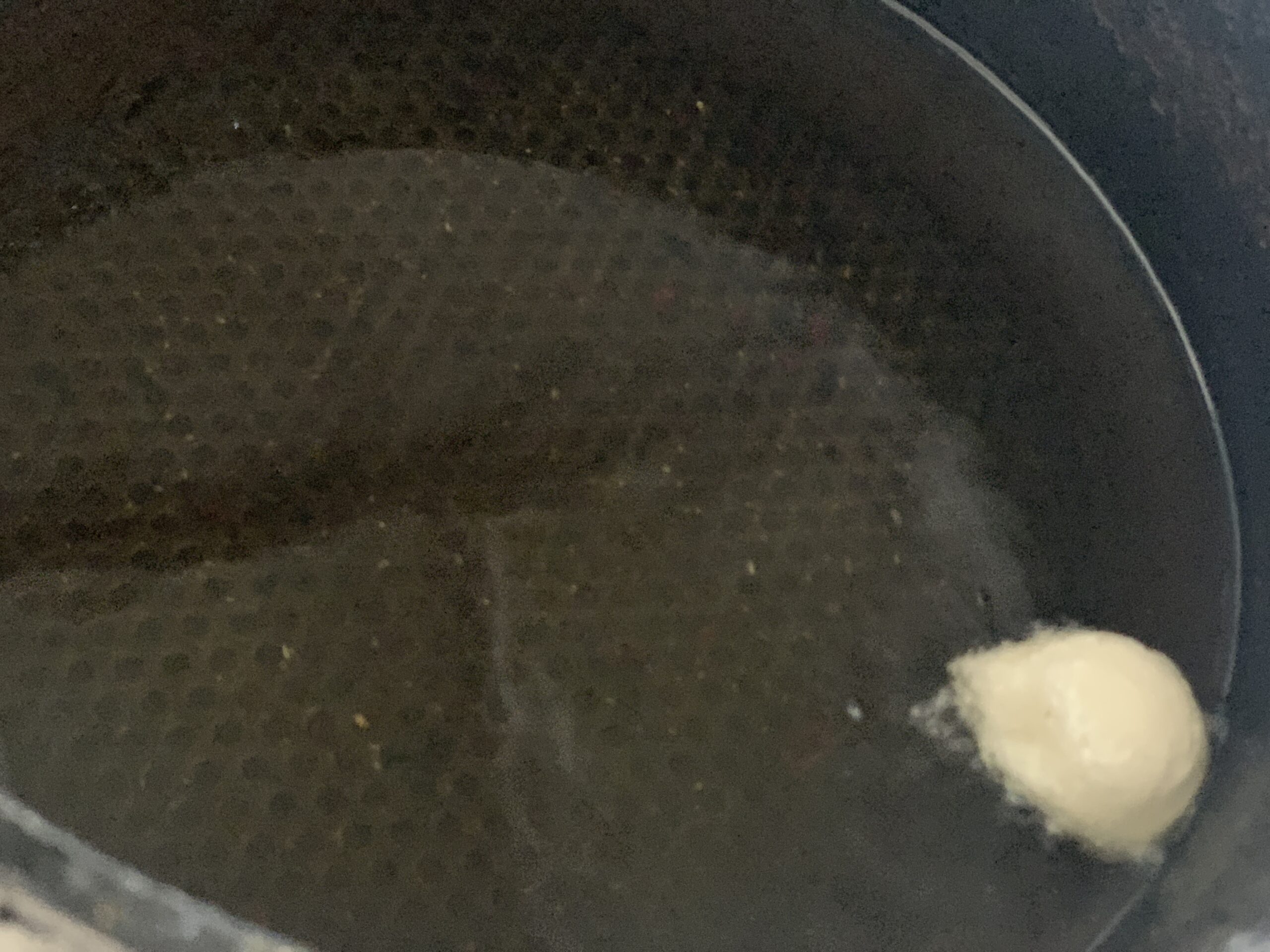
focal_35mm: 52
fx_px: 1908
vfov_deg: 28.0
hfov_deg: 36.8
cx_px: 635
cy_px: 476
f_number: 2.4
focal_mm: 6
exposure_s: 1/30
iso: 1000
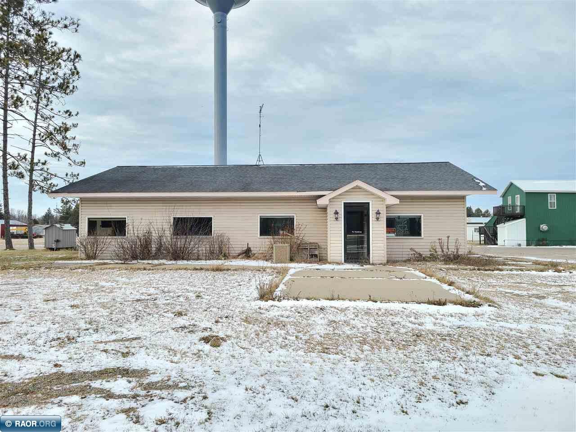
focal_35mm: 26
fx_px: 433
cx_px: 288
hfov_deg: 67.3
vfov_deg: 53.1
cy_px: 216
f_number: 1.8
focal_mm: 5.4
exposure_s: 1/625
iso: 40
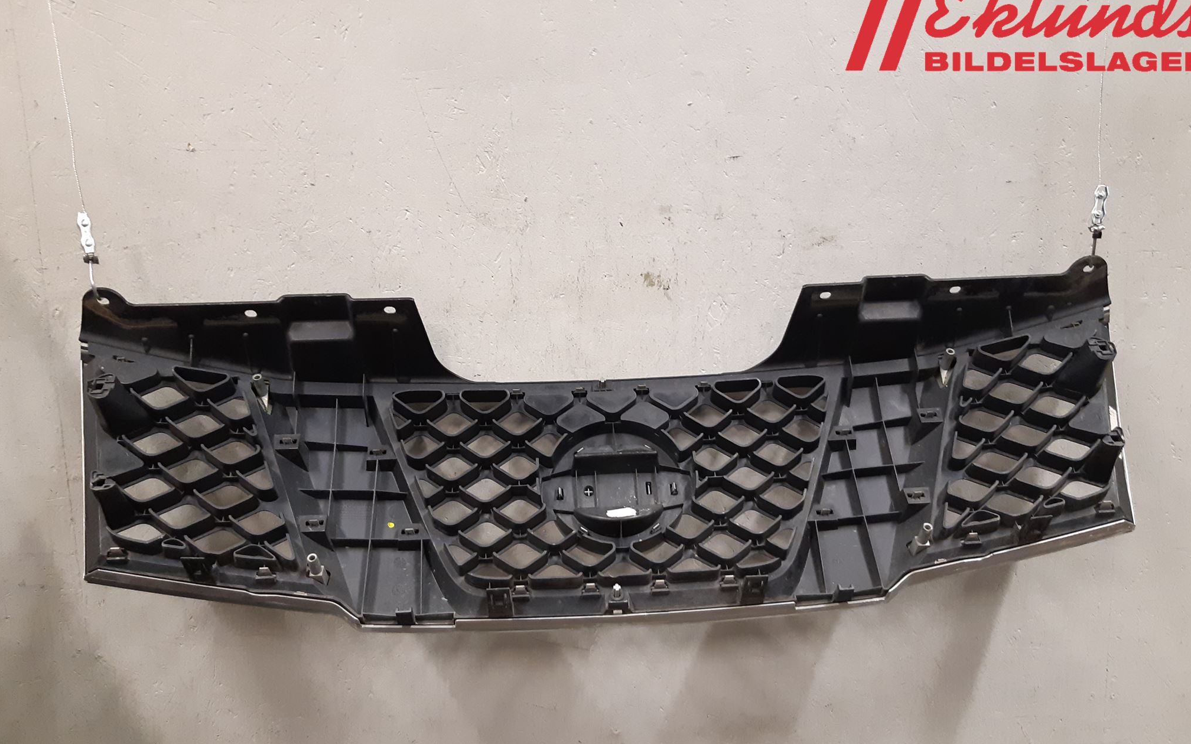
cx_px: 603
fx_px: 909
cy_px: 425
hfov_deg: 66.5
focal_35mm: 28
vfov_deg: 44.4
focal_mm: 3.93
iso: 250
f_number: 1.7
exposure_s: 1/50
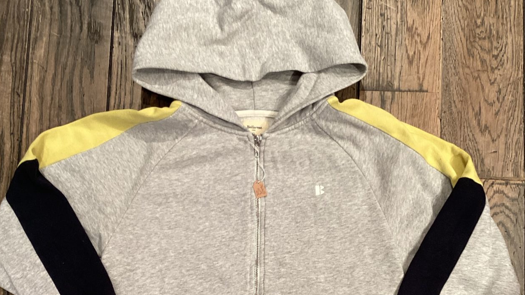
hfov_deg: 44.6
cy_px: 241
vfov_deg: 25.5
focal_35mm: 46
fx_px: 640
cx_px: 264
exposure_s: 1/50
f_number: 2.4
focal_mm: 3.3
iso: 100
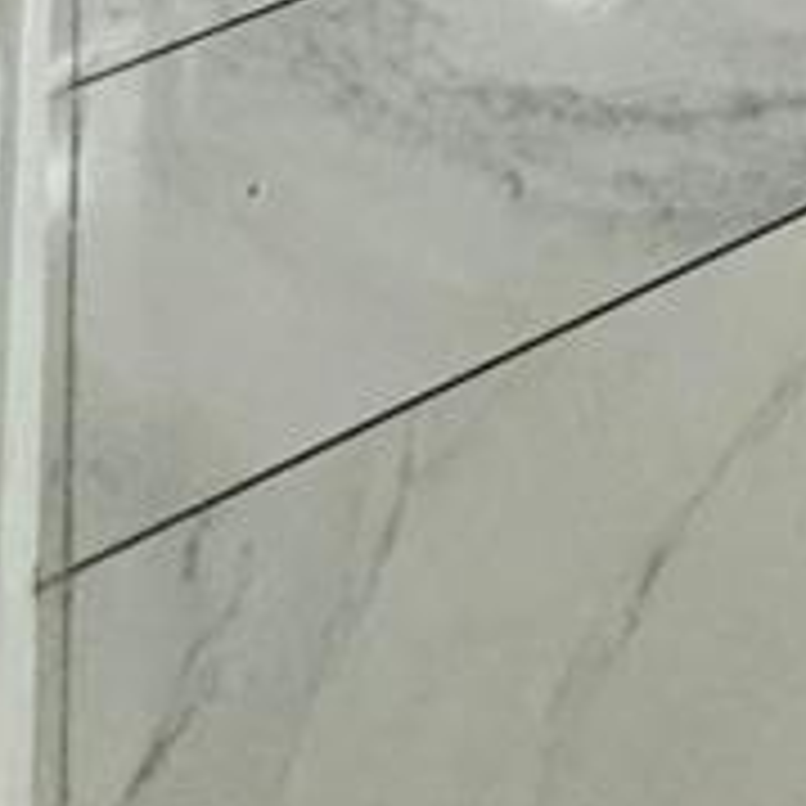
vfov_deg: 11.0
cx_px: 1337
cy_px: -1702
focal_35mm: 83
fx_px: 2186
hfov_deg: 17.8
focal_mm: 2.22
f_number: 2.2
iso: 200
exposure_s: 1/120
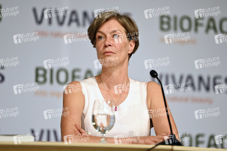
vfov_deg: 6.9
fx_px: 1260
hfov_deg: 10.3
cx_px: 114
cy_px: 76
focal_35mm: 200
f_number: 2.8
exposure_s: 1/400
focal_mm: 200
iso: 1000
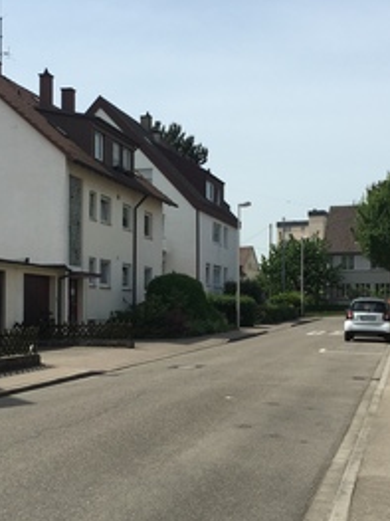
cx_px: 174
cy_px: 291
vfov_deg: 36.1
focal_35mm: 53
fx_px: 797
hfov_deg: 27.5
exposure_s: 1/2475
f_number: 2.2
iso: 32
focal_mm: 4.15
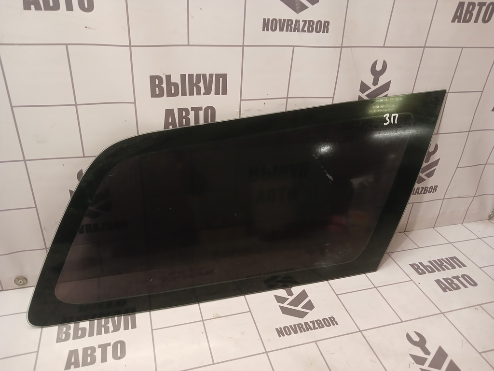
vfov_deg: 51.4
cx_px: 247
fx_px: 385
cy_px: 186
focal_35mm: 27
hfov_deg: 65.3
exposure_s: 1/50
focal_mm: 4
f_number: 1.8
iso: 250
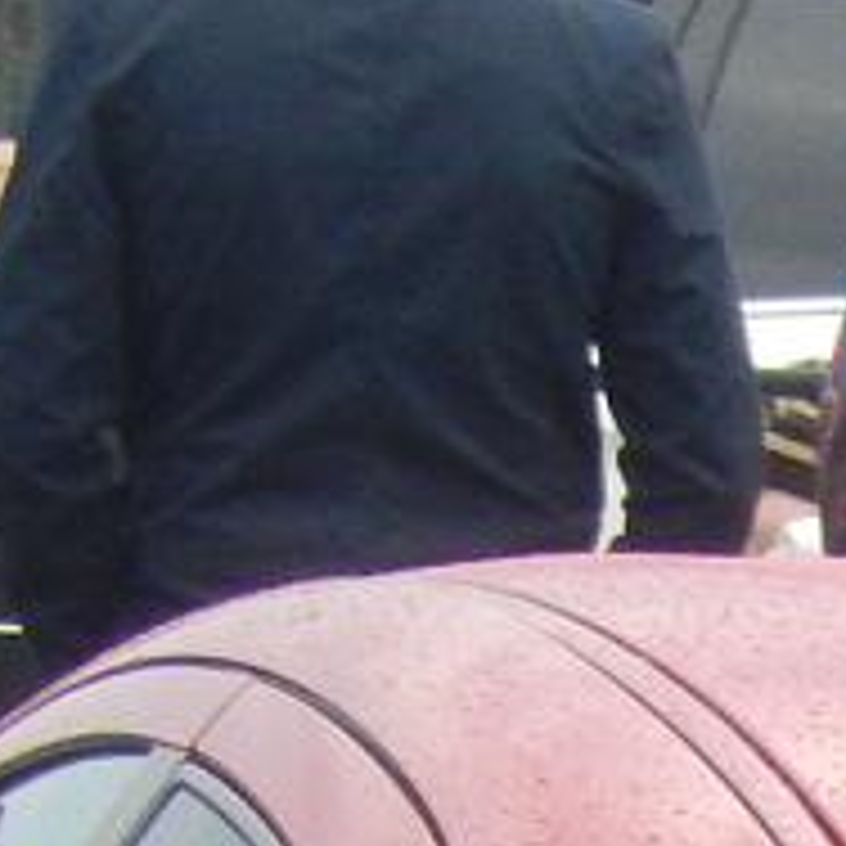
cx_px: 1825
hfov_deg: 1.9
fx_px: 25023
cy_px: 2333
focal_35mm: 905
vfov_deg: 1.9
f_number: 5.6
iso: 400
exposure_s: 1/160
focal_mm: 24.1
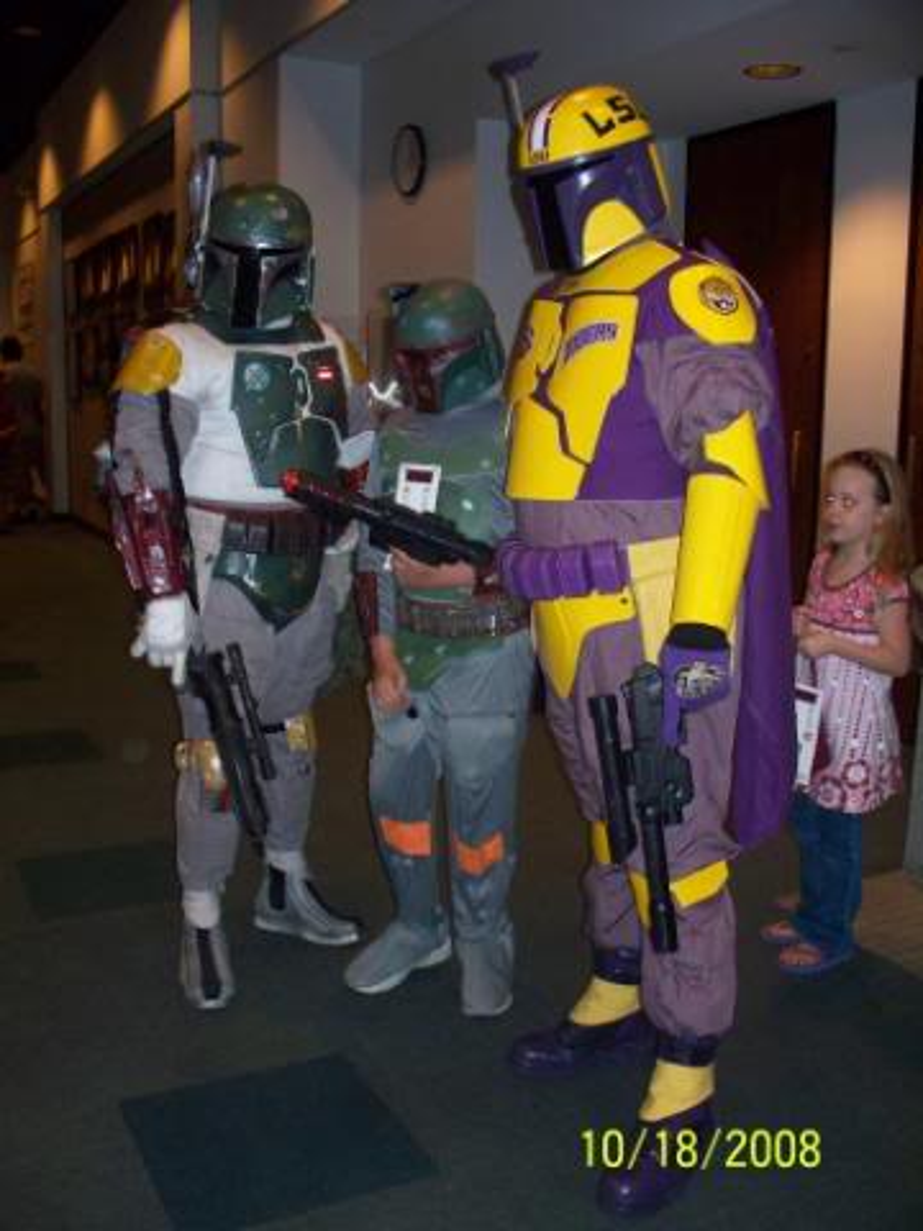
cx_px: 462
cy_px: 616
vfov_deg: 51.4
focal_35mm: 36
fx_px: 1280
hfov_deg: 39.7
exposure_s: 1/30
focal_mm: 7.54
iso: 200
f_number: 2.8
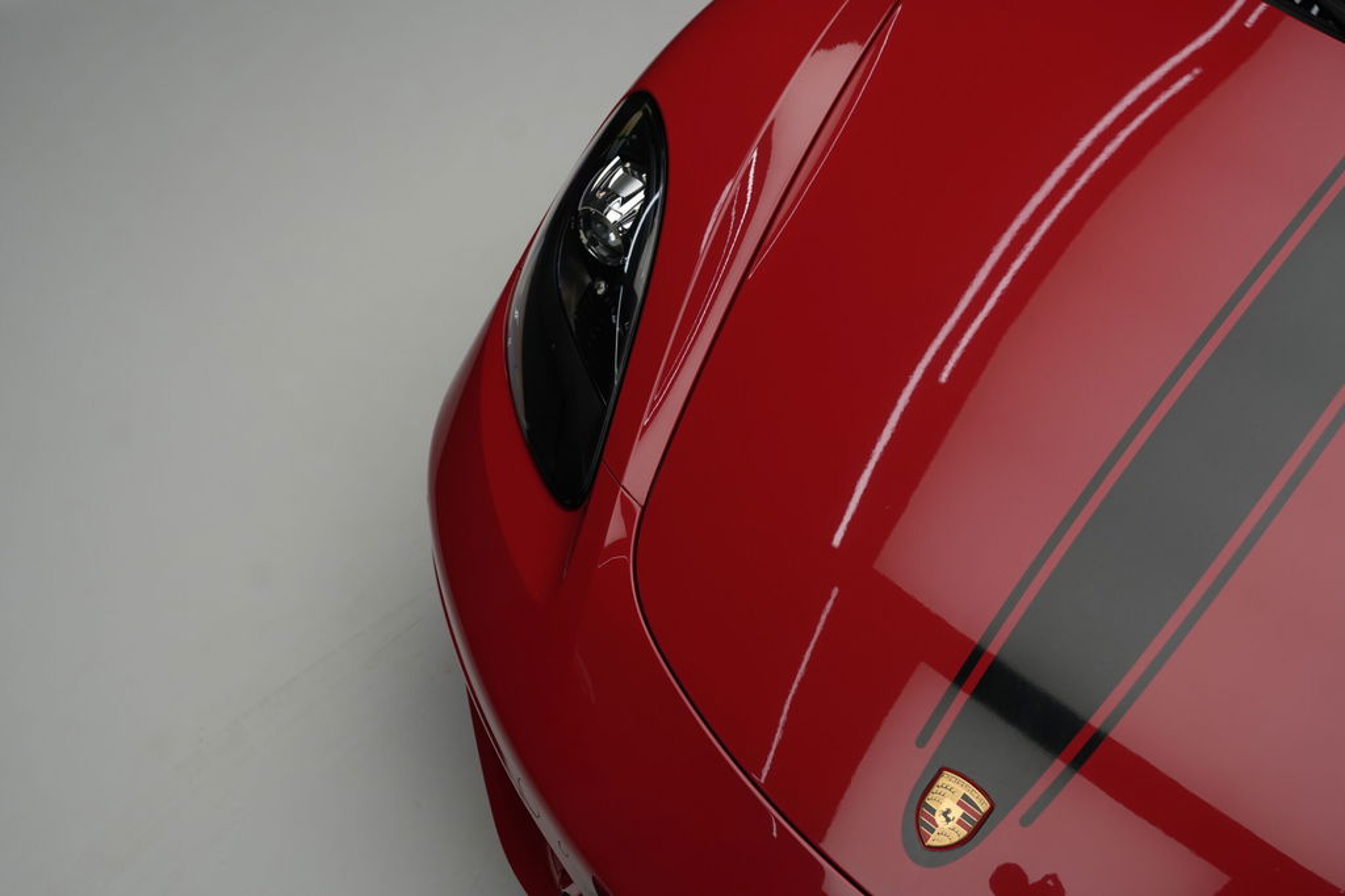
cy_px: 448
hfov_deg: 54.4
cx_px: 672
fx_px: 1307
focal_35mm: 35
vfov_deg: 37.8
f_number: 4
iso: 400
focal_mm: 35
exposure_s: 1/60
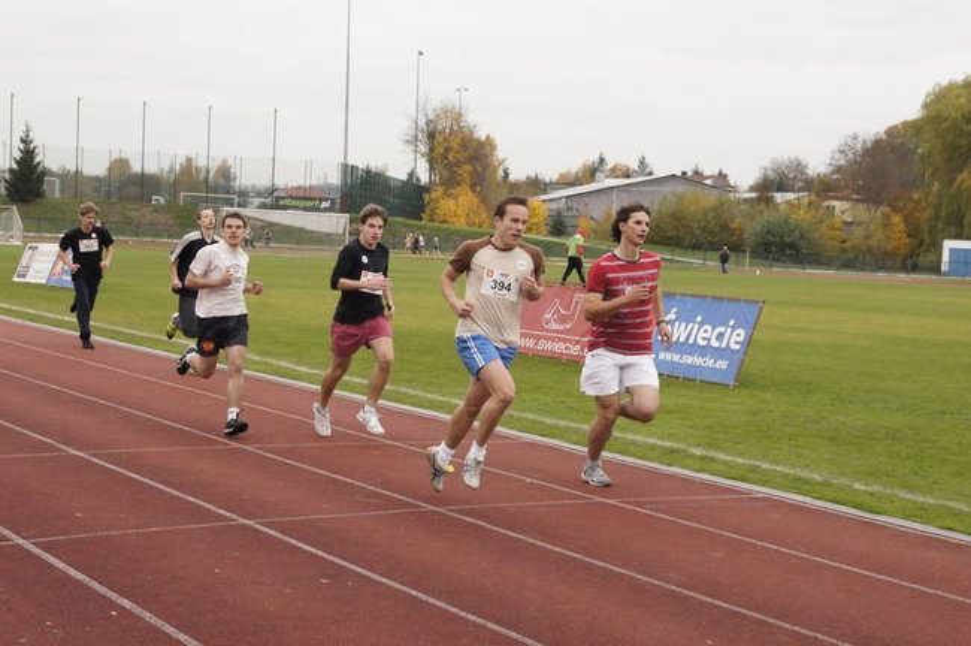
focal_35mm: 68
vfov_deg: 20.1
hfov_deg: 29.9
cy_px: 323
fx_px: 1819
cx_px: 486
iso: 3200
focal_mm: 45
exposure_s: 1/800
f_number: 11
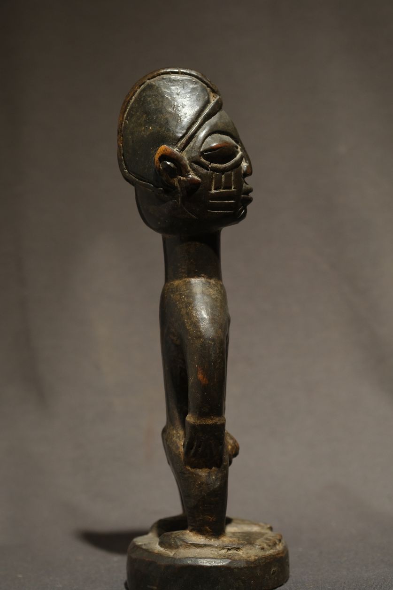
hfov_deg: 15.2
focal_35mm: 90
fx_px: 1474
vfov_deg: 22.6
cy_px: 295
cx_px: 196
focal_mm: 60
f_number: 4
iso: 800
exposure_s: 1/75
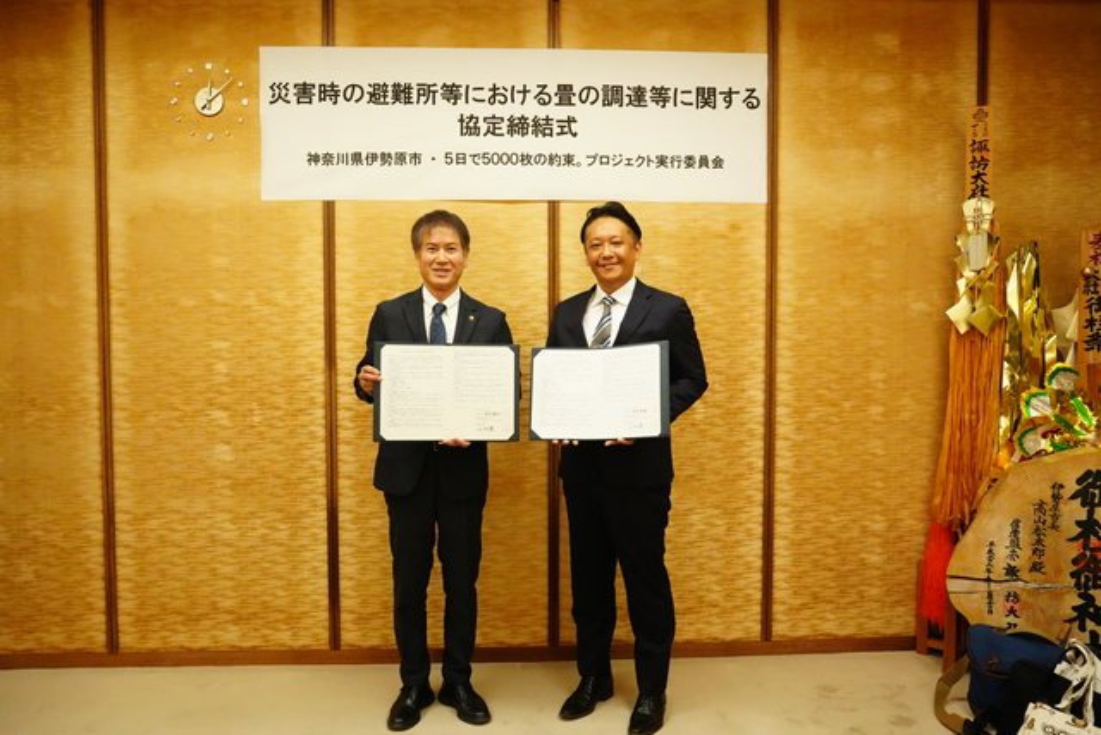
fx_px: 856
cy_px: 368
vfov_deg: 46.4
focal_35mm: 28
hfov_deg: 65.5
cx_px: 550
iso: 12800
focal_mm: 28
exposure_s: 1/400
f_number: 7.1
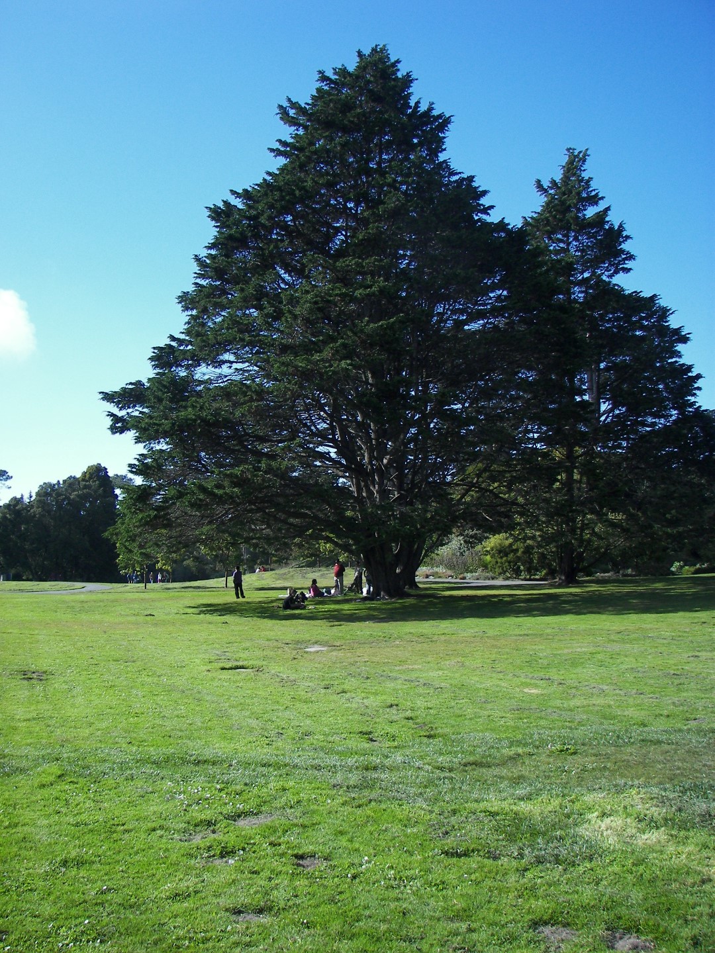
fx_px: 991
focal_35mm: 36
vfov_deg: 51.4
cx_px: 358
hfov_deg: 39.7
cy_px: 476
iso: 64
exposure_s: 1/640
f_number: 2.8
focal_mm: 6
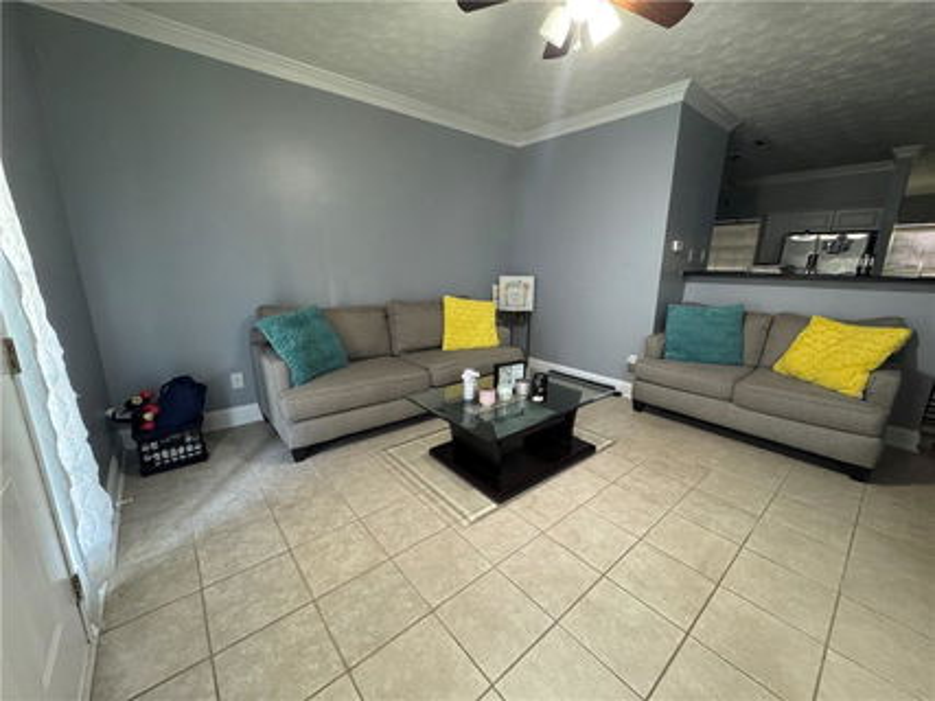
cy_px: 350
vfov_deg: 85.6
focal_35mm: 14
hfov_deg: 102.1
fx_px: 378
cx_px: 468
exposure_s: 1/60
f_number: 2.2
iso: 1000
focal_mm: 2.22
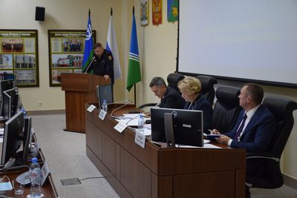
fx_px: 433
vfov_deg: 25.8
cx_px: 148
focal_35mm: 52
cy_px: 99
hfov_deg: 37.8
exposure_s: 1/80
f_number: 4.5
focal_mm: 35
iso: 400
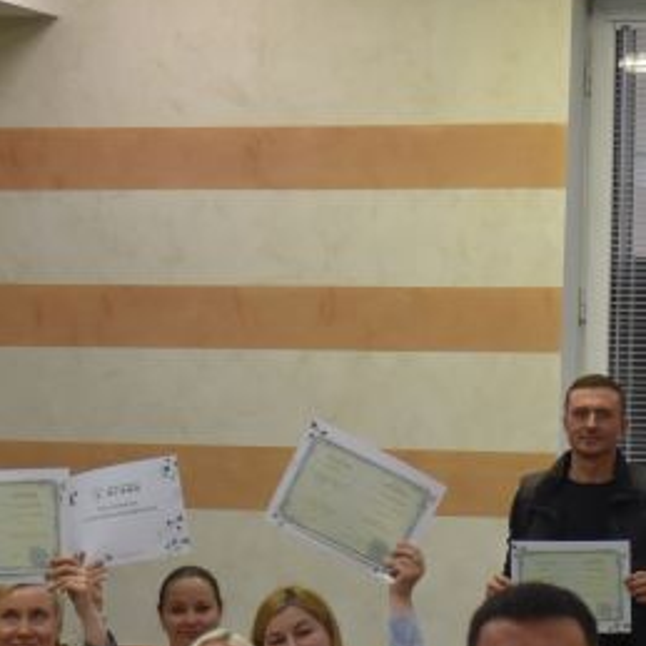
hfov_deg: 9.9
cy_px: 407
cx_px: 377
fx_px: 3737
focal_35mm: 177
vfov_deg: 9.9
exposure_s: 1/250
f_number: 4
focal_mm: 30
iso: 720
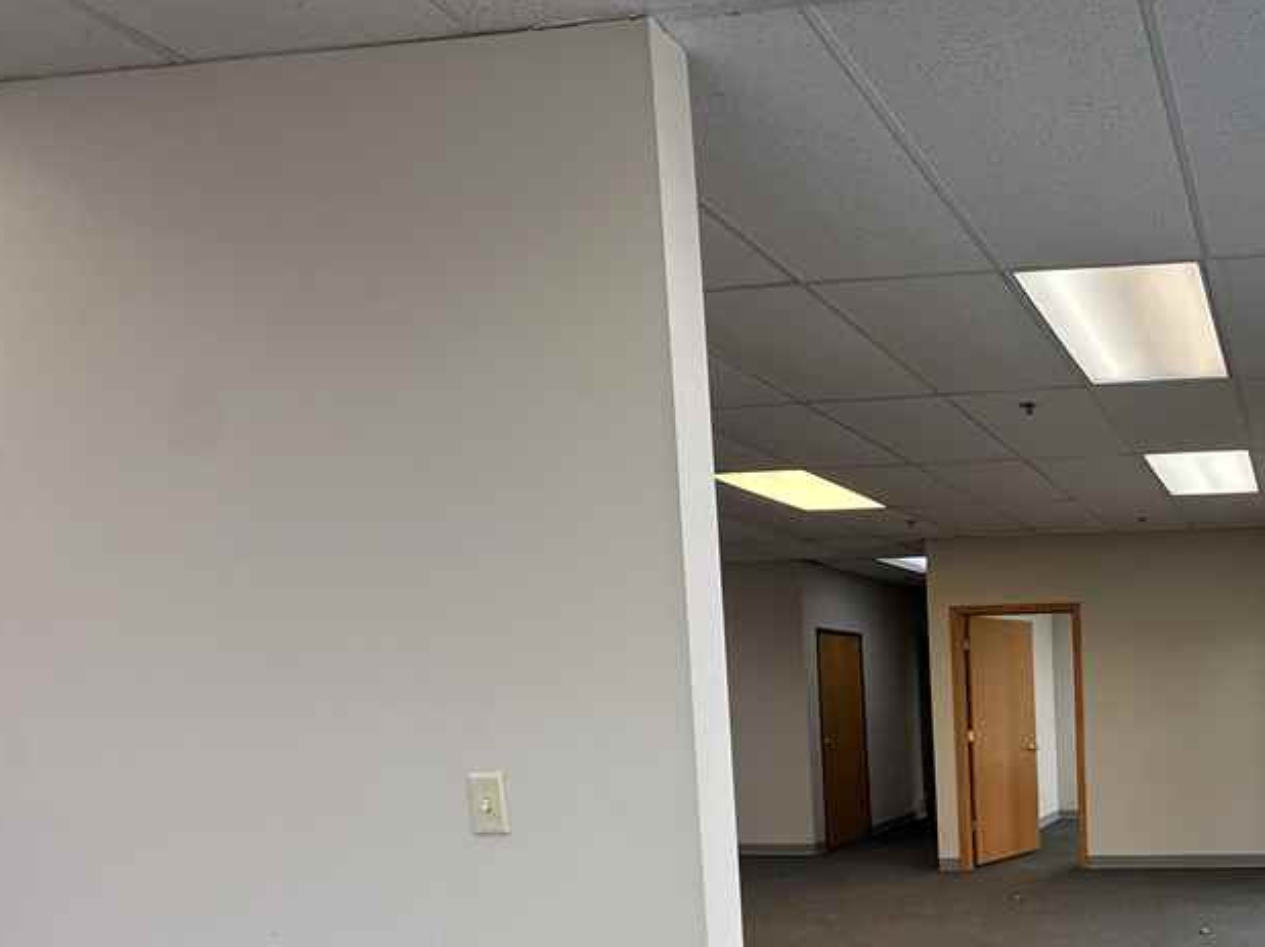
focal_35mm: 29
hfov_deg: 52.1
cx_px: 1199
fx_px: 1059
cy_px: 783
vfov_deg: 45.3
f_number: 2.2
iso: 125
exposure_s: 1/120
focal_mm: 2.22
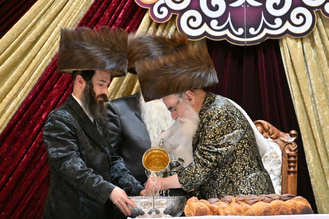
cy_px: 110
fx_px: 2604
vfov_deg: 4.8
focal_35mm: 285
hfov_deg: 7.2
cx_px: 164
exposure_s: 1/200
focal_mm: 190
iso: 400
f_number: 2.8
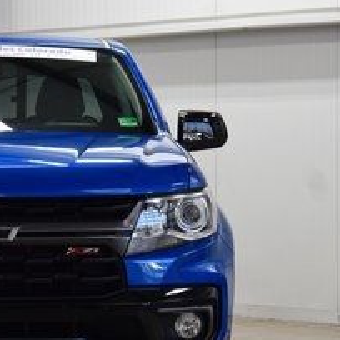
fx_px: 1600
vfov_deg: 12.1
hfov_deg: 12.0
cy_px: 218
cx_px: -18
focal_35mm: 144
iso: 1600
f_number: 7.1
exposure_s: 1/60
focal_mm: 36
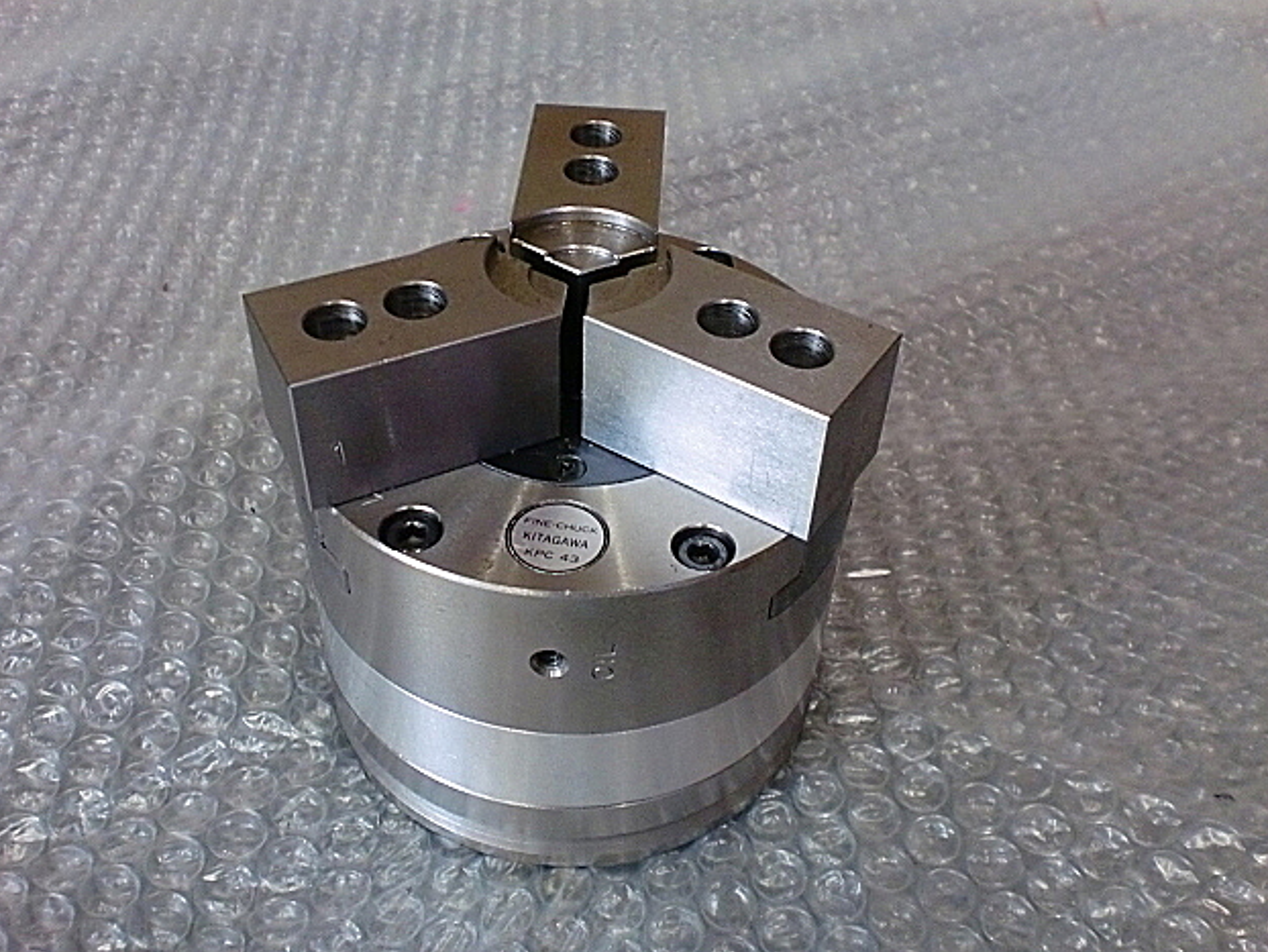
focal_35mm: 36
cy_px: 477
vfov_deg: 39.7
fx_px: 1319
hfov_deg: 51.3
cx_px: 626
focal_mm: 6.3
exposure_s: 1/60
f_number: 3.1
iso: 400
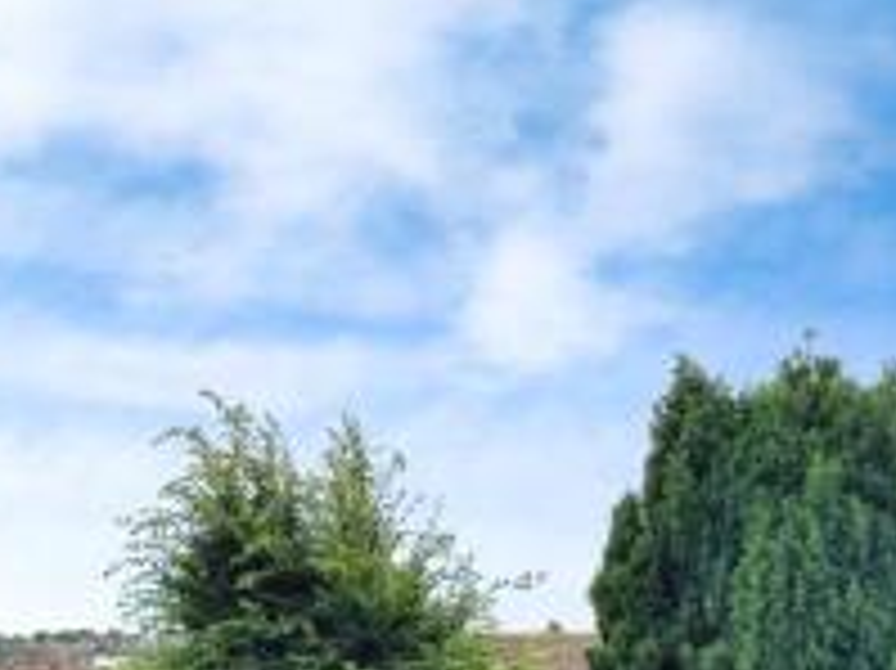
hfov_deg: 40.8
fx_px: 1061
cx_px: 27
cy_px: 618
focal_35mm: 41
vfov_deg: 33.1
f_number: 2.2
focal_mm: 2.22
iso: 50
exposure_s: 1/2212
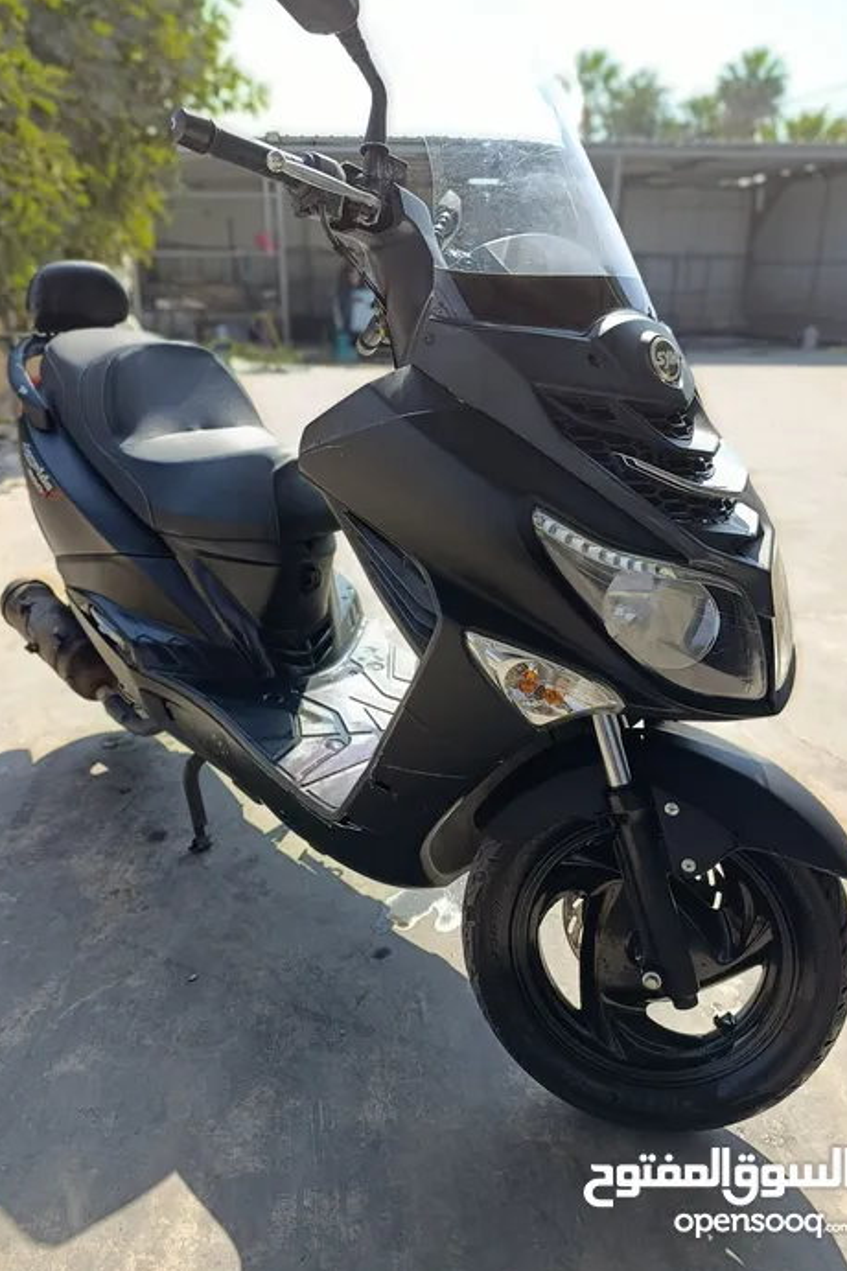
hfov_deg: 51.3
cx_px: 398
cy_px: 619
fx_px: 882
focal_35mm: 25
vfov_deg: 71.5
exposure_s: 1/240
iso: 50
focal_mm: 6.11
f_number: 1.65
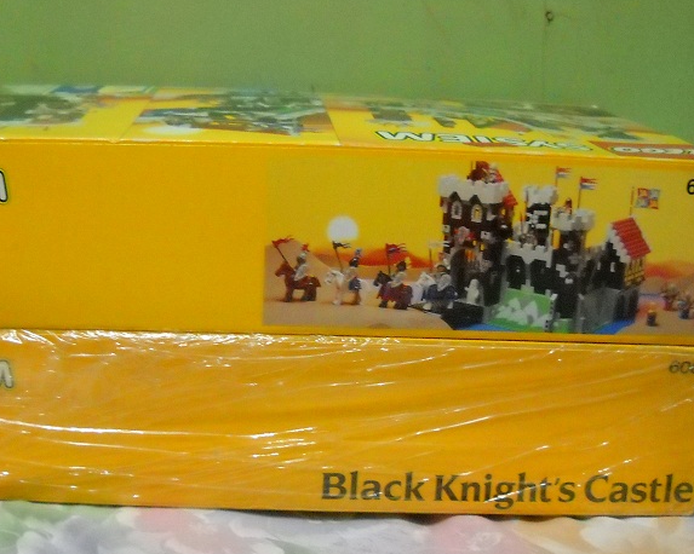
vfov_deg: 26.5
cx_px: 262
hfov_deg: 32.9
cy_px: 362
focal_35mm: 57
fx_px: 1170
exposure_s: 1/11
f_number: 3.1
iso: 800
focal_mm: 6.72
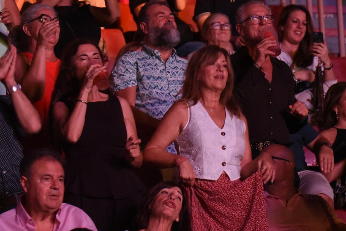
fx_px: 2442
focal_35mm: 254
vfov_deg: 5.4
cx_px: 131
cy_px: 97
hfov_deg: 8.1
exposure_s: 1/125
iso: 8000
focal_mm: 130
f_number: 4
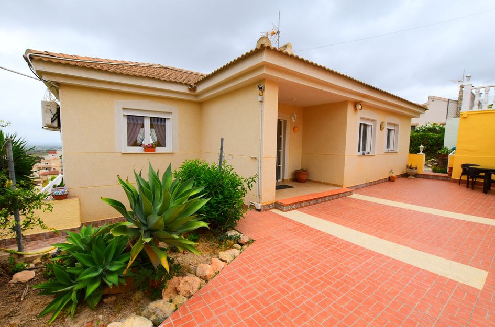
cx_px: 248
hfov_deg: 100.5
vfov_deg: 77.0
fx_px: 206
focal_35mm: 15
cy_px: 164
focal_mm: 10
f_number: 8
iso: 180
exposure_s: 1/250
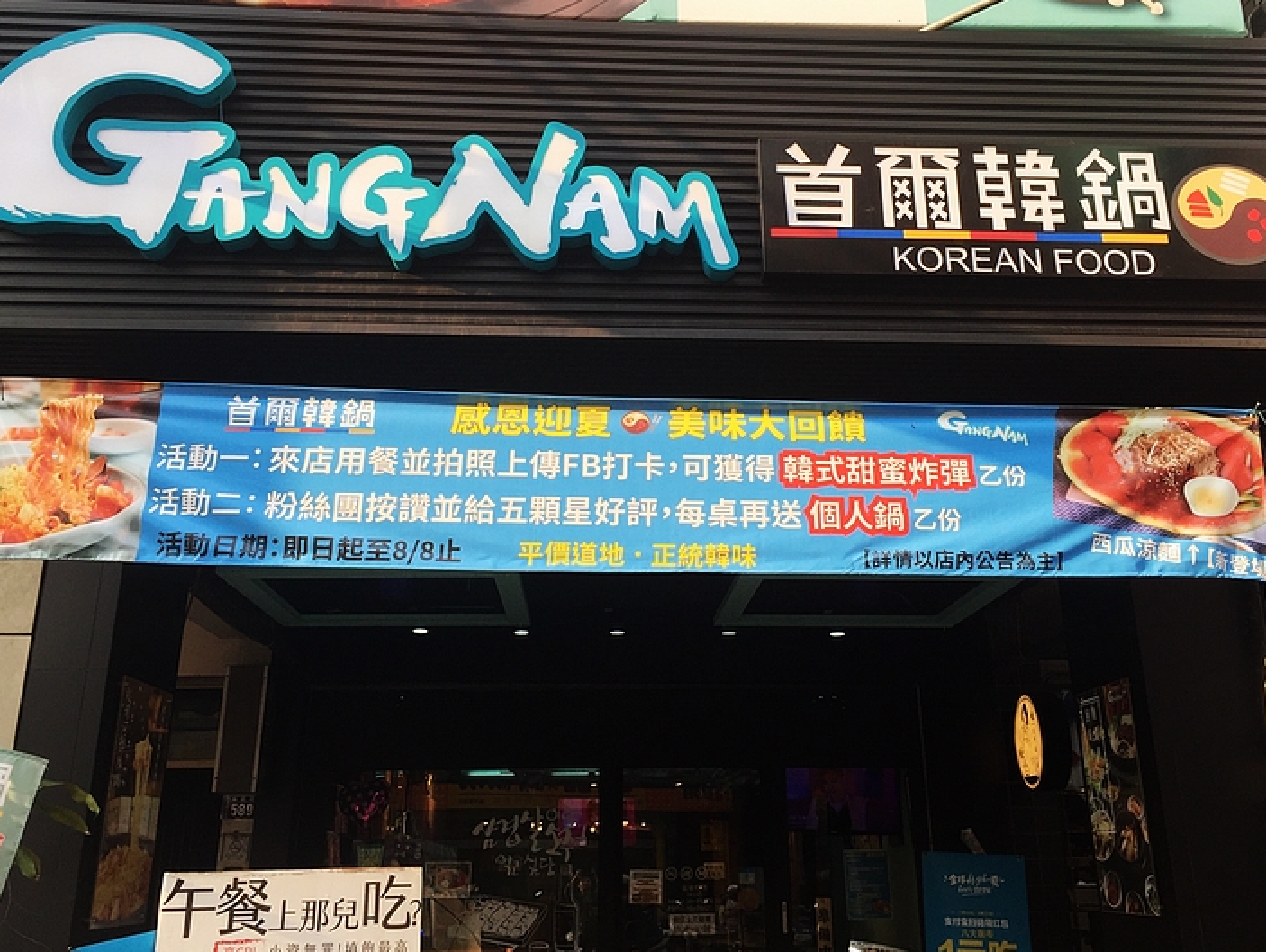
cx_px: 654
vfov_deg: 43.0
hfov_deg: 55.3
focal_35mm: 33
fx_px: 1208
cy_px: 423
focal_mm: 4.15
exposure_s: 1/425
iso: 32
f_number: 2.2
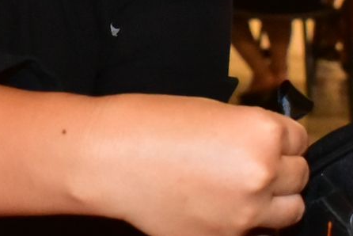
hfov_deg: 9.7
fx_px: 2090
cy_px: -5
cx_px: 158
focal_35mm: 213
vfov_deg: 6.4
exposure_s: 1/100
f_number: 6.3
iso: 8000
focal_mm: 38
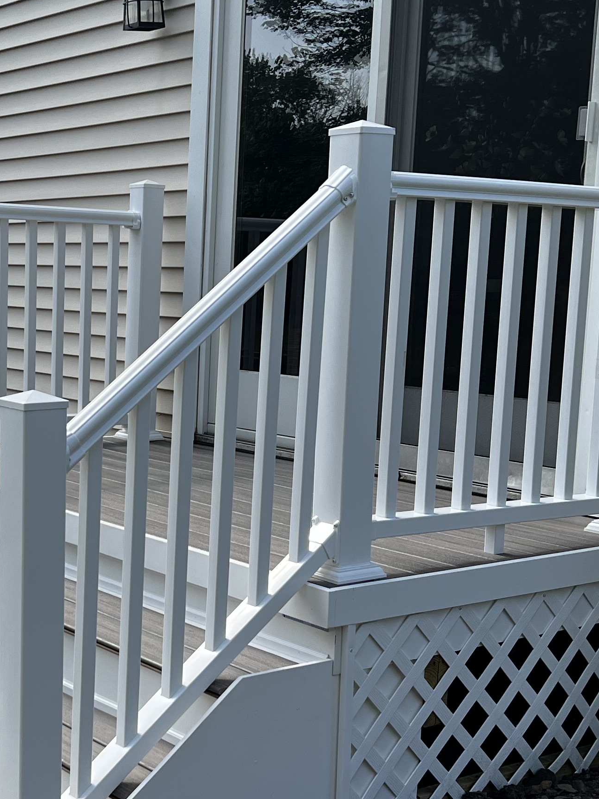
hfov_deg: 23.6
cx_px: 111
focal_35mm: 61
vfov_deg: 31.5
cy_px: 498
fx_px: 1408
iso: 50
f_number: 1.5
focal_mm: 5.7
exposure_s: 1/2457
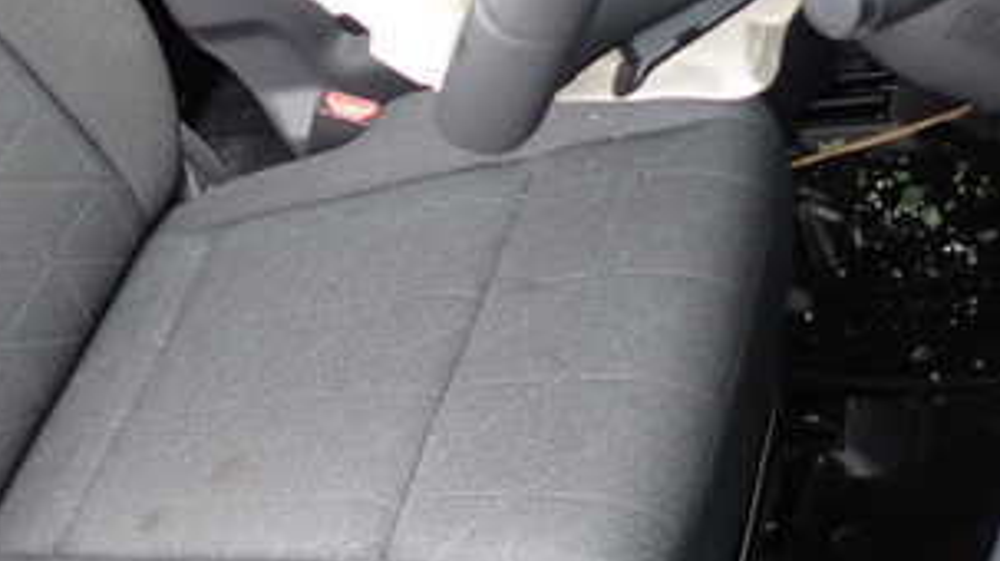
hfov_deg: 35.5
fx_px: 1431
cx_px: 40
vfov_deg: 22.2
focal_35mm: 54
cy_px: 228
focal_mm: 4.5
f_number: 2
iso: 200
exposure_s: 1/50
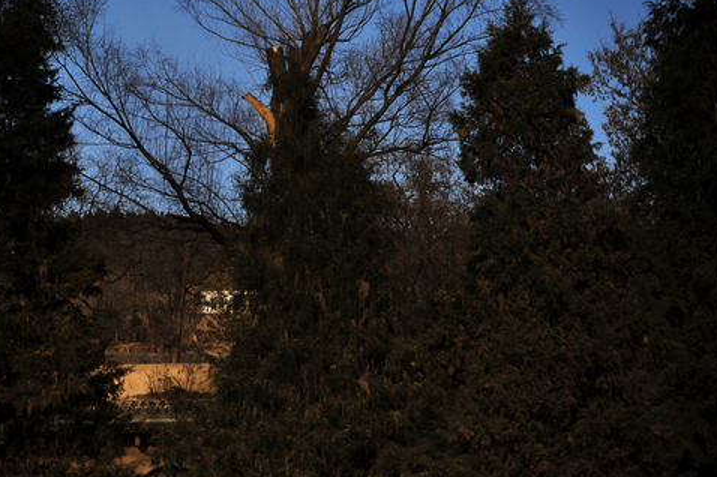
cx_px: 189
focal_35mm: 60
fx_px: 1194
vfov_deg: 22.6
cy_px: 194
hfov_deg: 32.8
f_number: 3.2
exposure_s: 1/8000
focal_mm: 35
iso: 200
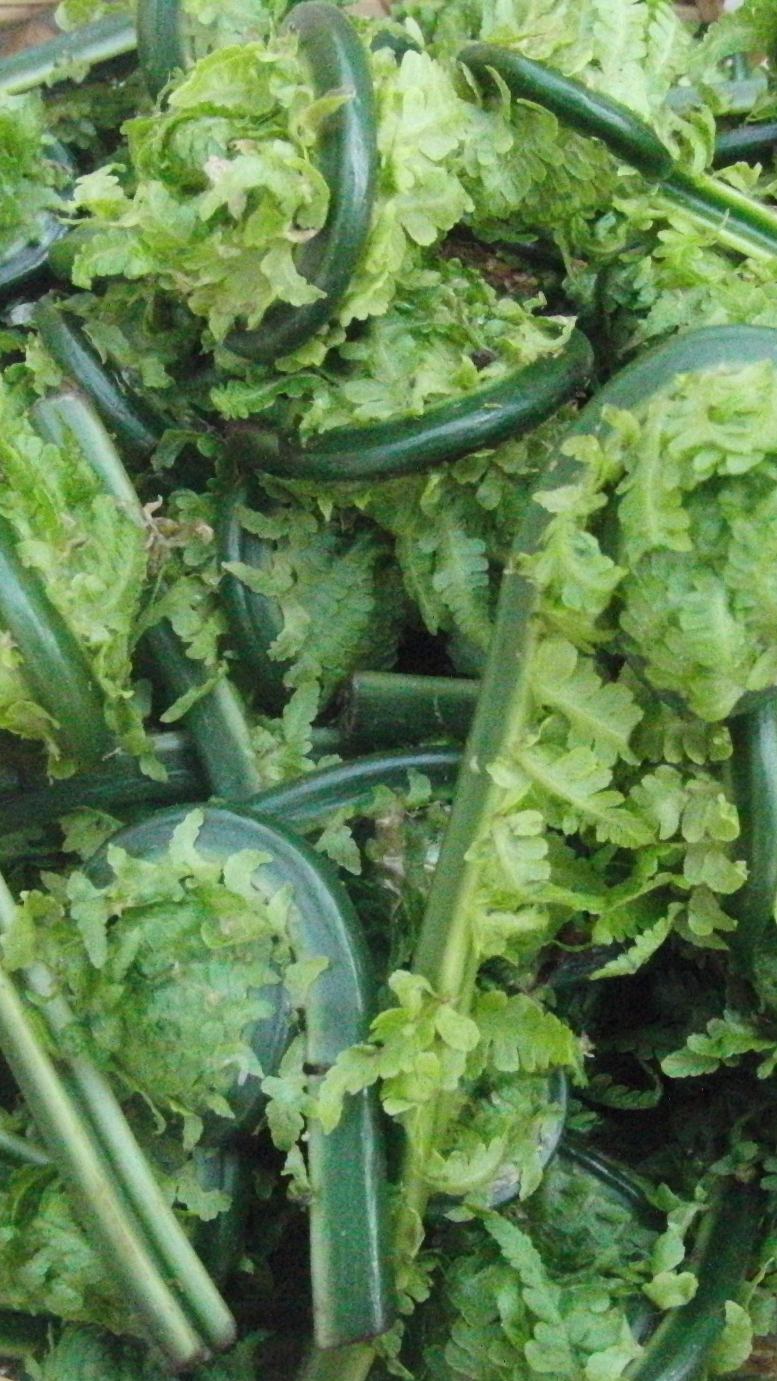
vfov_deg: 38.5
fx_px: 1978
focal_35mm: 54
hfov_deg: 22.2
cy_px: 692
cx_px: 438
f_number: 8.5
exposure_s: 1/400
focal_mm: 6.42
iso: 3200
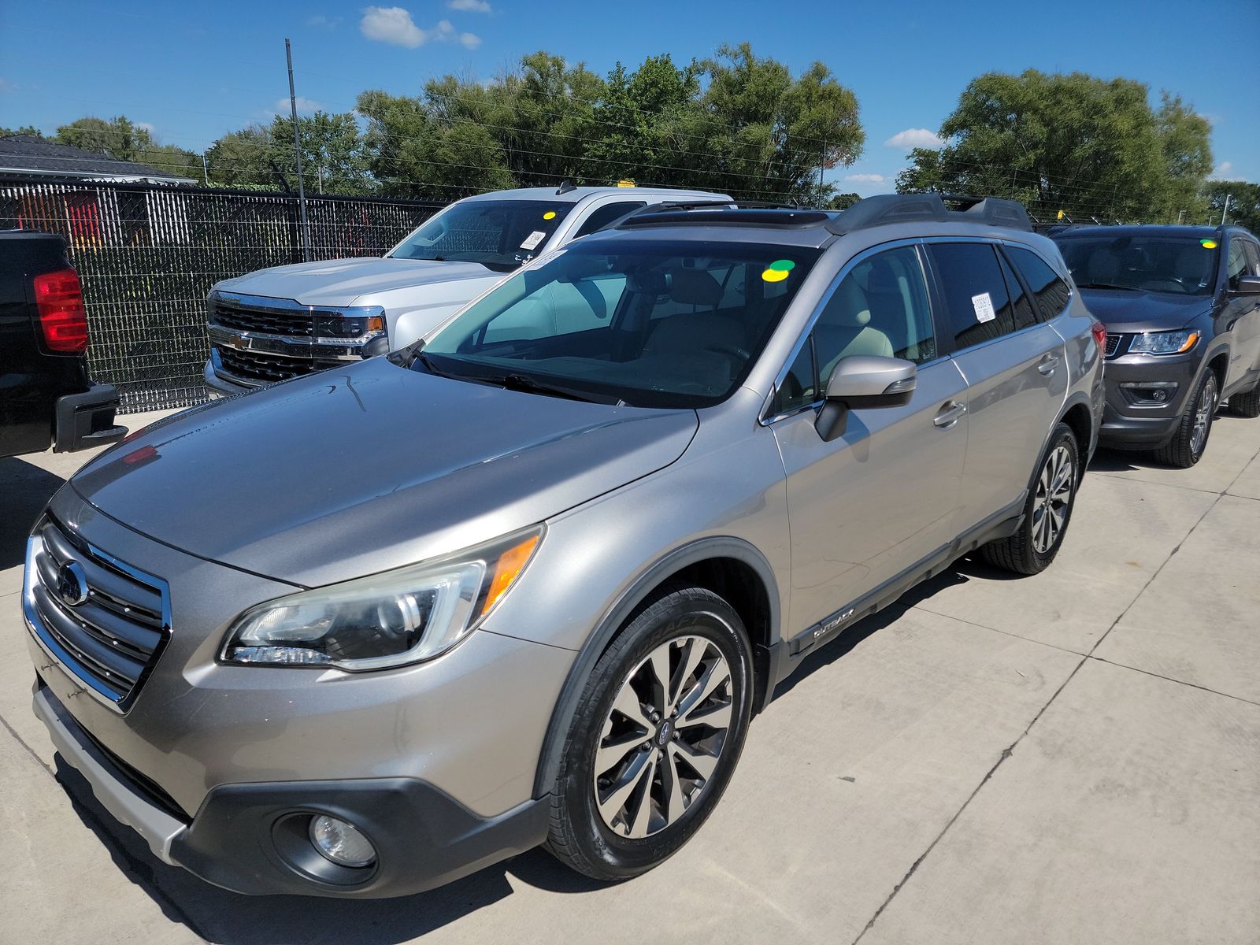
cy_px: 472
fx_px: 874
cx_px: 630
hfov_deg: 71.6
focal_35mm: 24
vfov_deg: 56.8
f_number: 1.8
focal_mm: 6.7
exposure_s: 1/1741
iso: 50
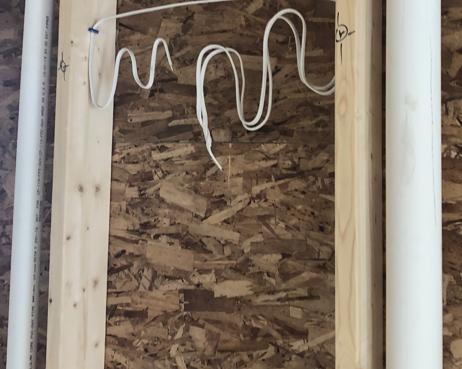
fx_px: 738
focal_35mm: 54
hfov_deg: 34.7
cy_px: 104
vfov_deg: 27.8
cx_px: 262
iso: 40
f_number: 1.8
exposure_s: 1/20
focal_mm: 3.99
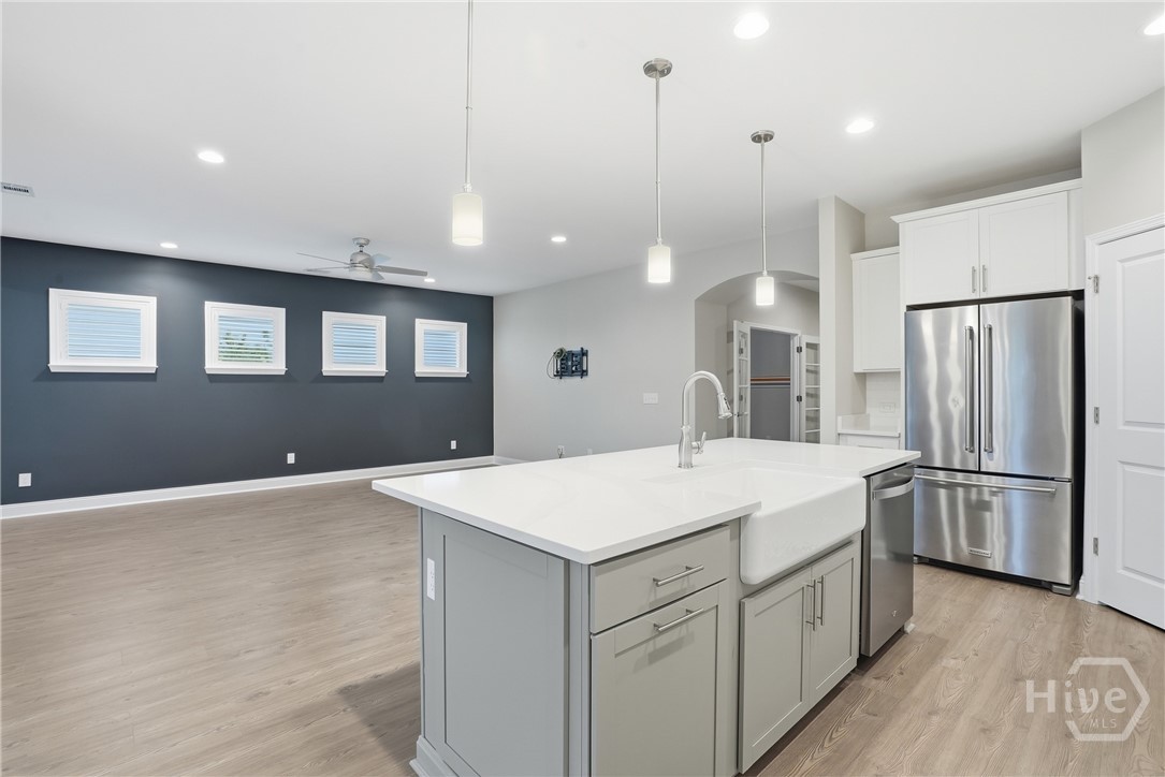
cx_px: 582
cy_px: 388
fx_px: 518
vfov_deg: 73.8
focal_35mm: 16
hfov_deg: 96.7
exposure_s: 1/60
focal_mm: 16
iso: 320
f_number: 8
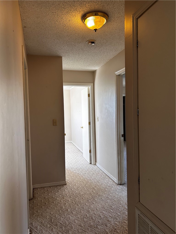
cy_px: 117
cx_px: 88
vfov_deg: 67.3
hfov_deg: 53.1
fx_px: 176
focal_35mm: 26
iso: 100
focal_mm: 5.7
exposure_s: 1/120
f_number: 1.5
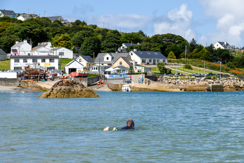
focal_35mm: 135
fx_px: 915
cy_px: 82
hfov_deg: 15.2
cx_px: 122
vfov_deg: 10.2
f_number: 11
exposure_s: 1/500
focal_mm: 135
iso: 250
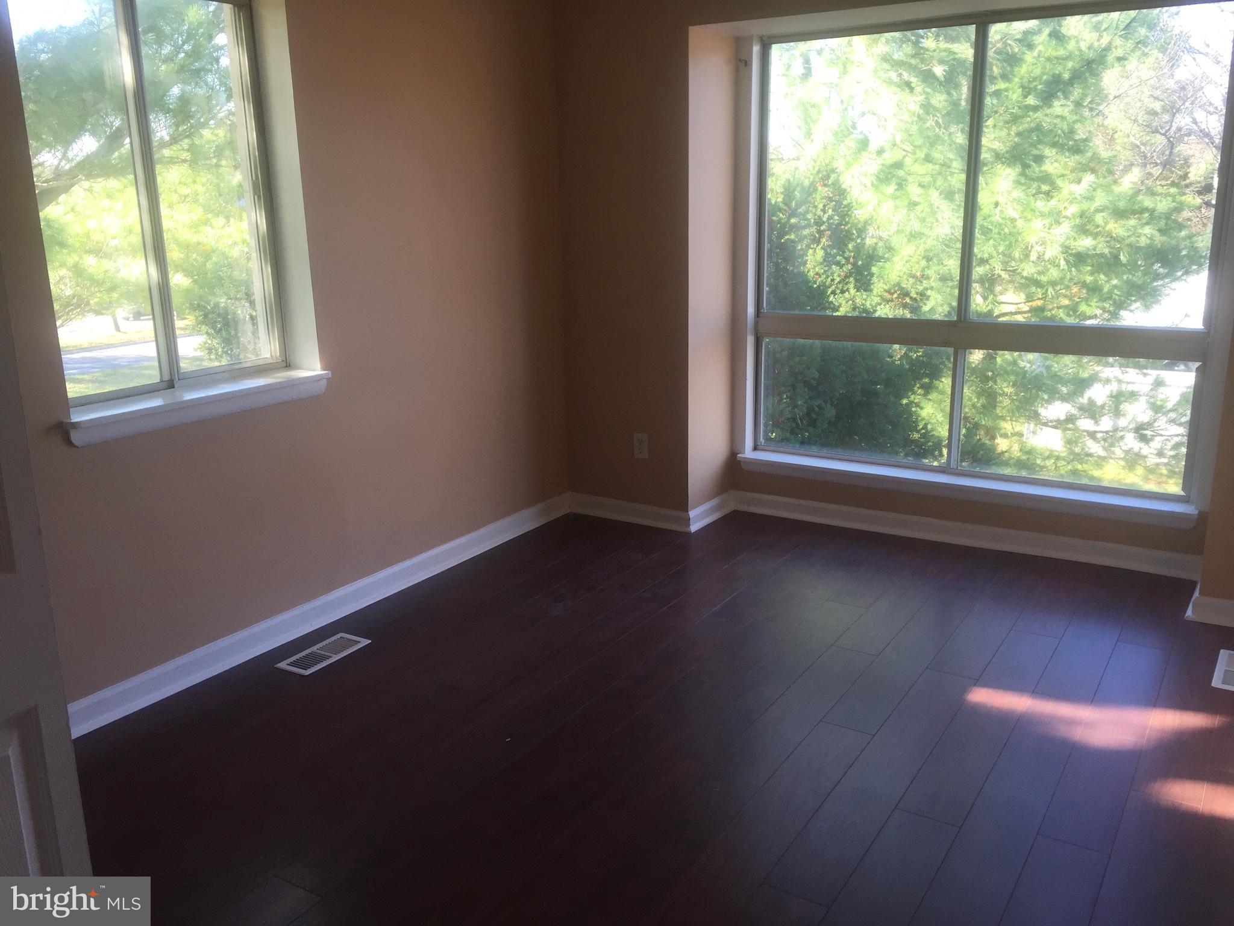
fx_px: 1034
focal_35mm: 29
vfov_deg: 48.2
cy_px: 463
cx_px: 617
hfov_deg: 61.7
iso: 50
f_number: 2.2
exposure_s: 1/120
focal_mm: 4.15
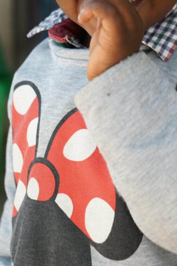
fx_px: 664
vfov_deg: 22.3
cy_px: 50
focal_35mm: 90
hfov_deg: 15.2
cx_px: 117
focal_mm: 45
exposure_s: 1/60
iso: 160
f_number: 4.5
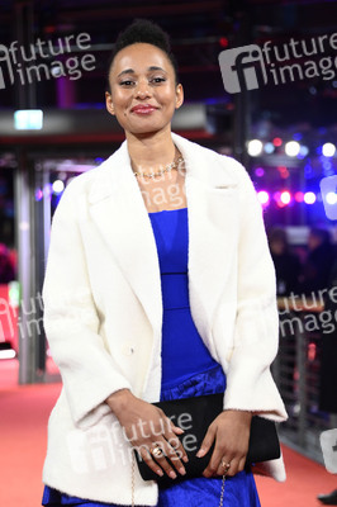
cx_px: 168
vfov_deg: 17.7
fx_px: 1632
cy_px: 254
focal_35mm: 116
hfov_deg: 11.8
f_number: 5.6
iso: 5000
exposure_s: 1/200
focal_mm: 116
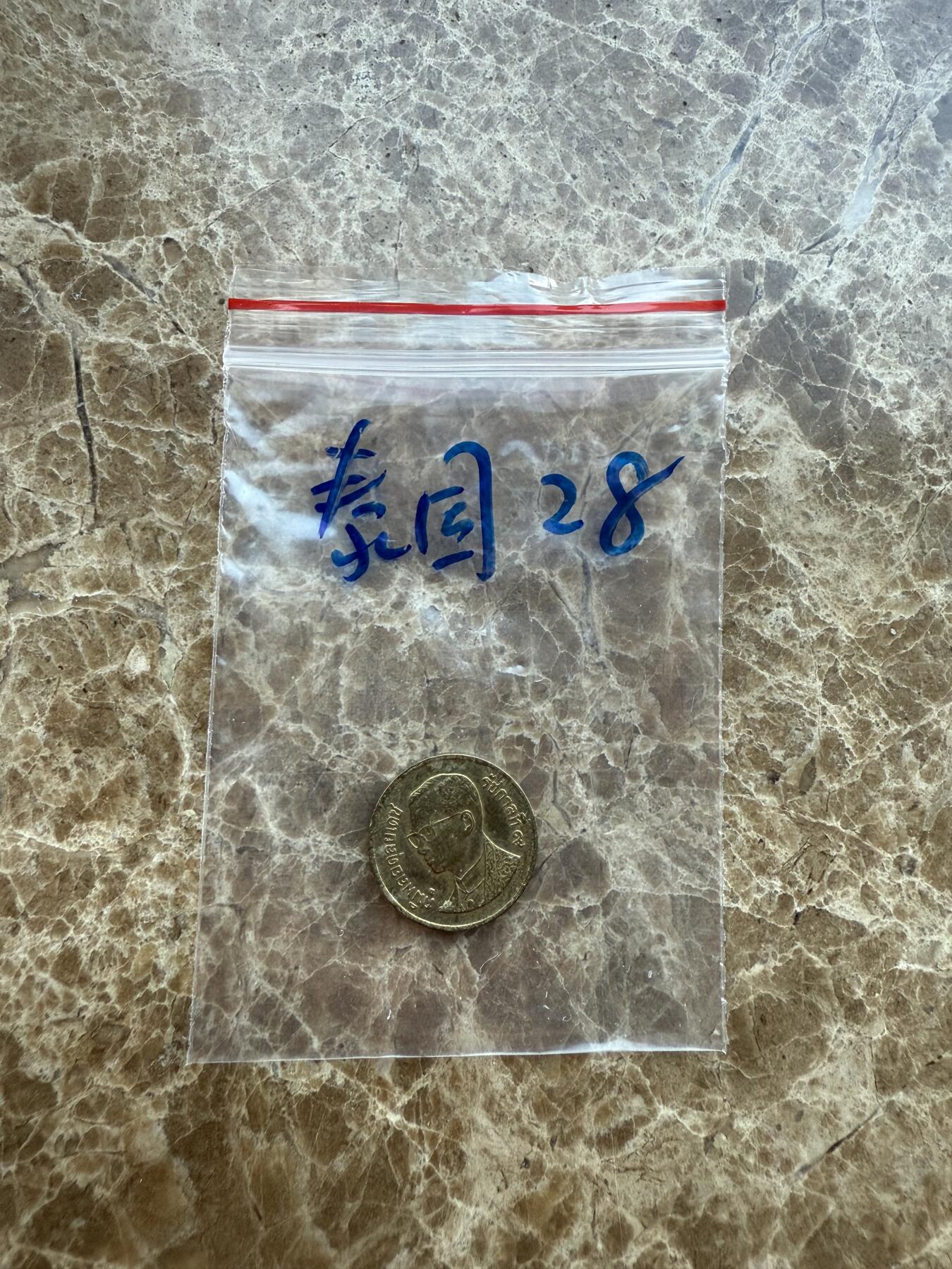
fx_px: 880
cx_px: 476
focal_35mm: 24
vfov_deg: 71.6
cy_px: 634
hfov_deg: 56.8
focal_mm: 2.22
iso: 125
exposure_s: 1/99
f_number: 2.2
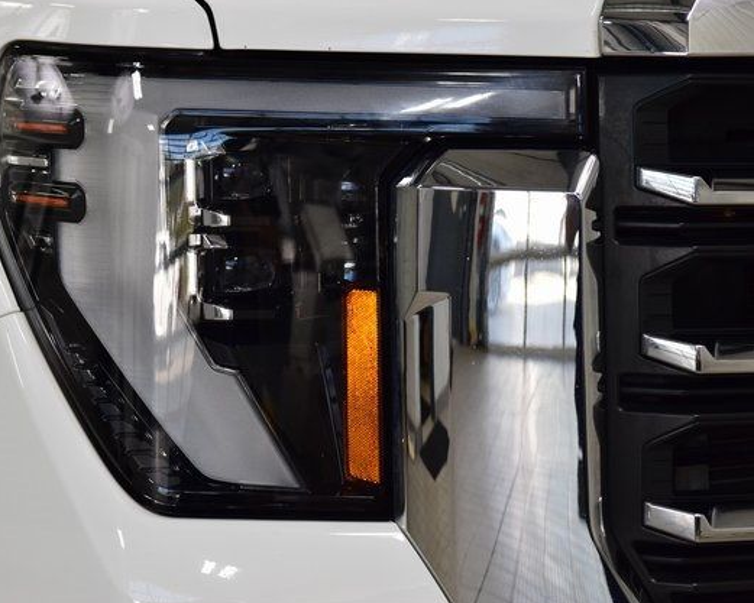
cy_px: 303
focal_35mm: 121
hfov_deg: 15.9
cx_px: 318
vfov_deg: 12.8
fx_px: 2701
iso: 1600
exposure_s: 1/125
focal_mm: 70
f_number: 6.3
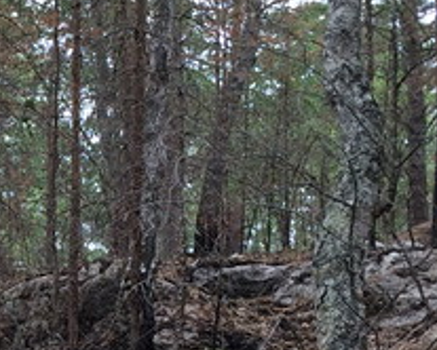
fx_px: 1696
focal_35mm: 131
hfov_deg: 13.5
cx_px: -279
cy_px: 405
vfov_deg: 11.6
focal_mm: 4.15
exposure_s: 1/106
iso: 32
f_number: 2.2
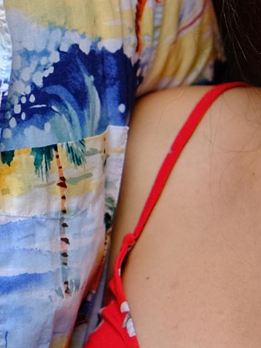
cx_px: -46
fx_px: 2364
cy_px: 146
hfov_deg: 6.3
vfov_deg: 8.4
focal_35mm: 235
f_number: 1.4
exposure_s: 1/60
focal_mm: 23
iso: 160
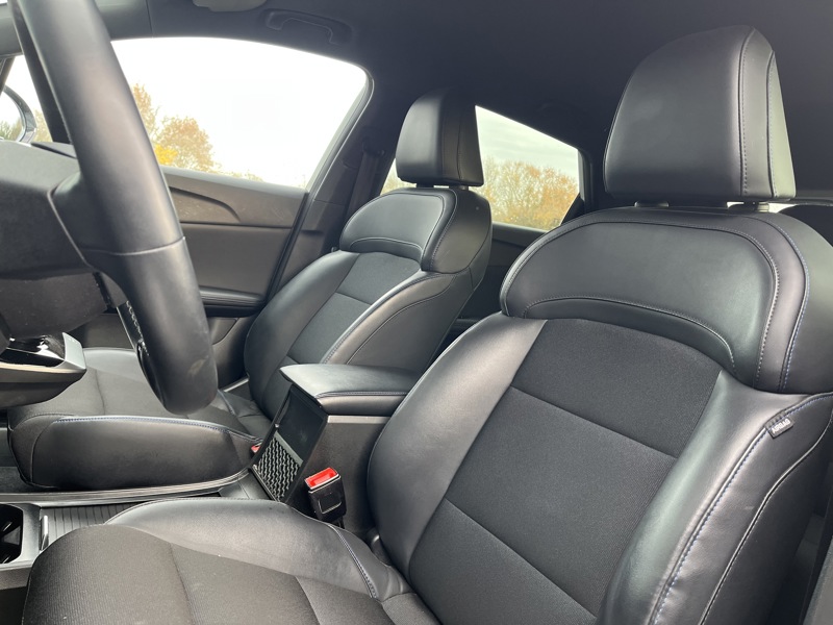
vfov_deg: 53.1
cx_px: 416
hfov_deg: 67.3
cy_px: 312
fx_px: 626
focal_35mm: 26
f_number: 1.6
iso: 125
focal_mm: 5.1
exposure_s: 1/99
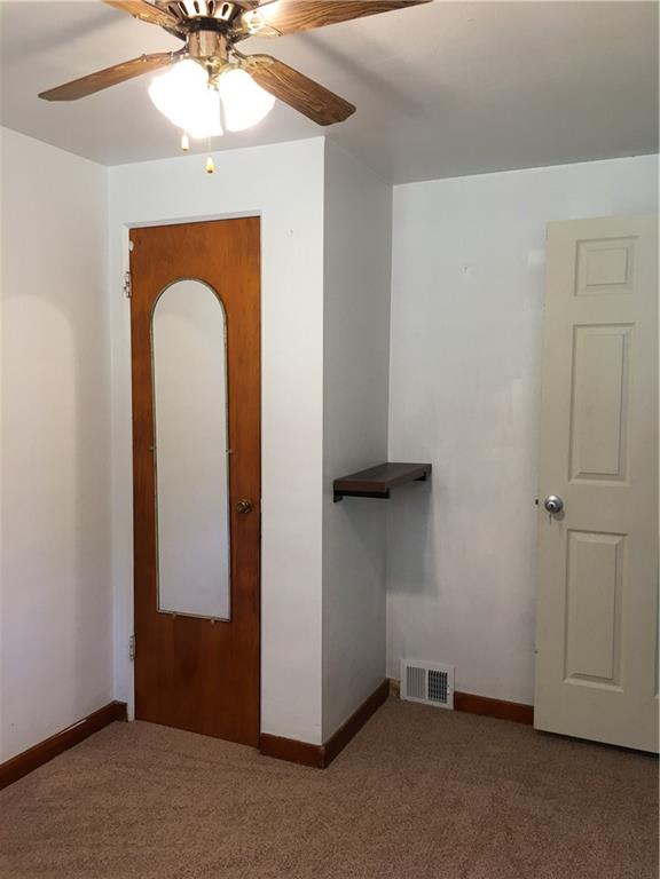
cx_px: 330
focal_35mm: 29
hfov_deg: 48.2
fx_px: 737
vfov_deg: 61.7
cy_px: 440
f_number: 2.2
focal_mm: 4.15
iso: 25
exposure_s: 1/15
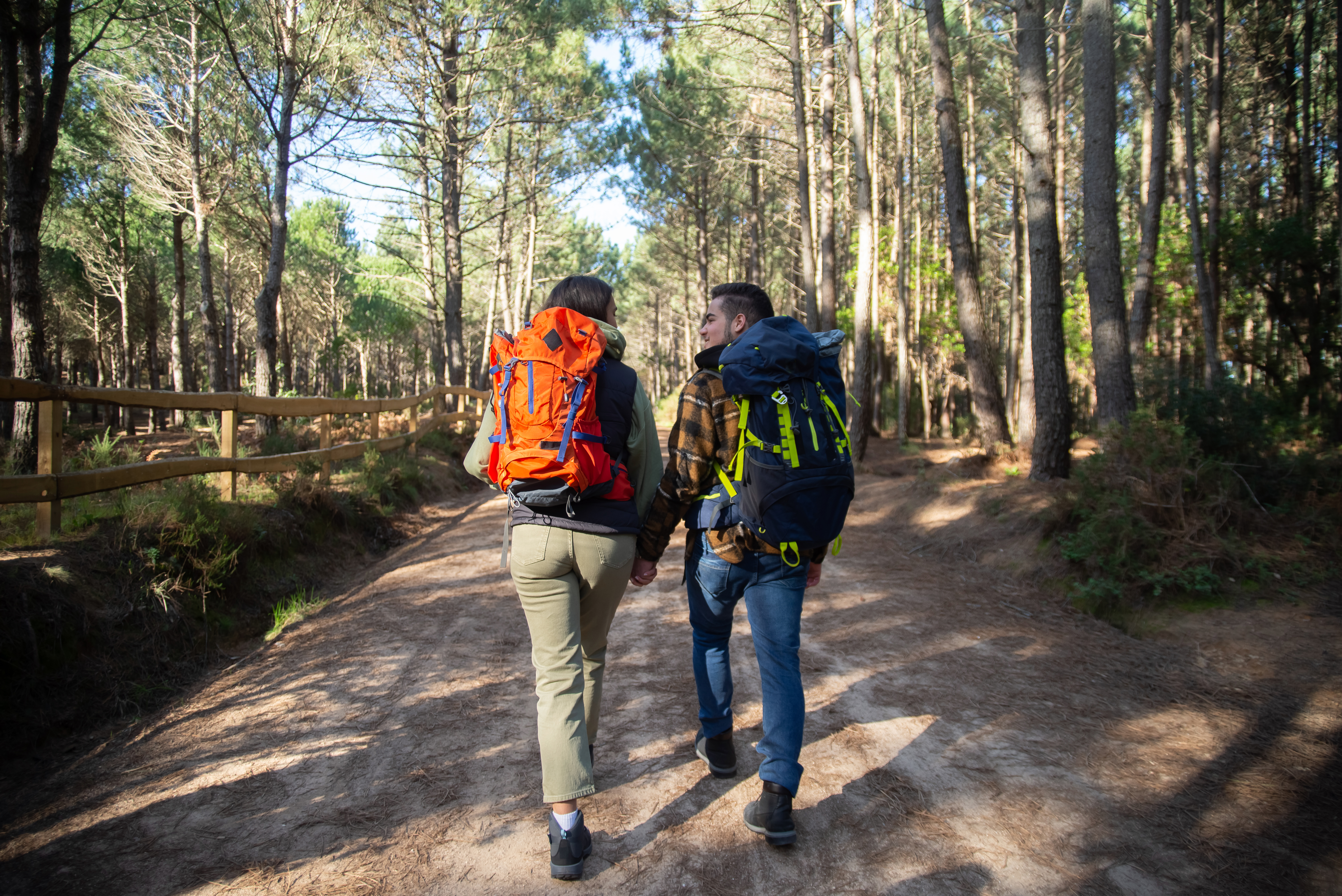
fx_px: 895
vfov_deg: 53.2
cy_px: 448
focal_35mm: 24
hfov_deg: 73.7
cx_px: 671
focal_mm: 24
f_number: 3.2
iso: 160
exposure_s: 1/250
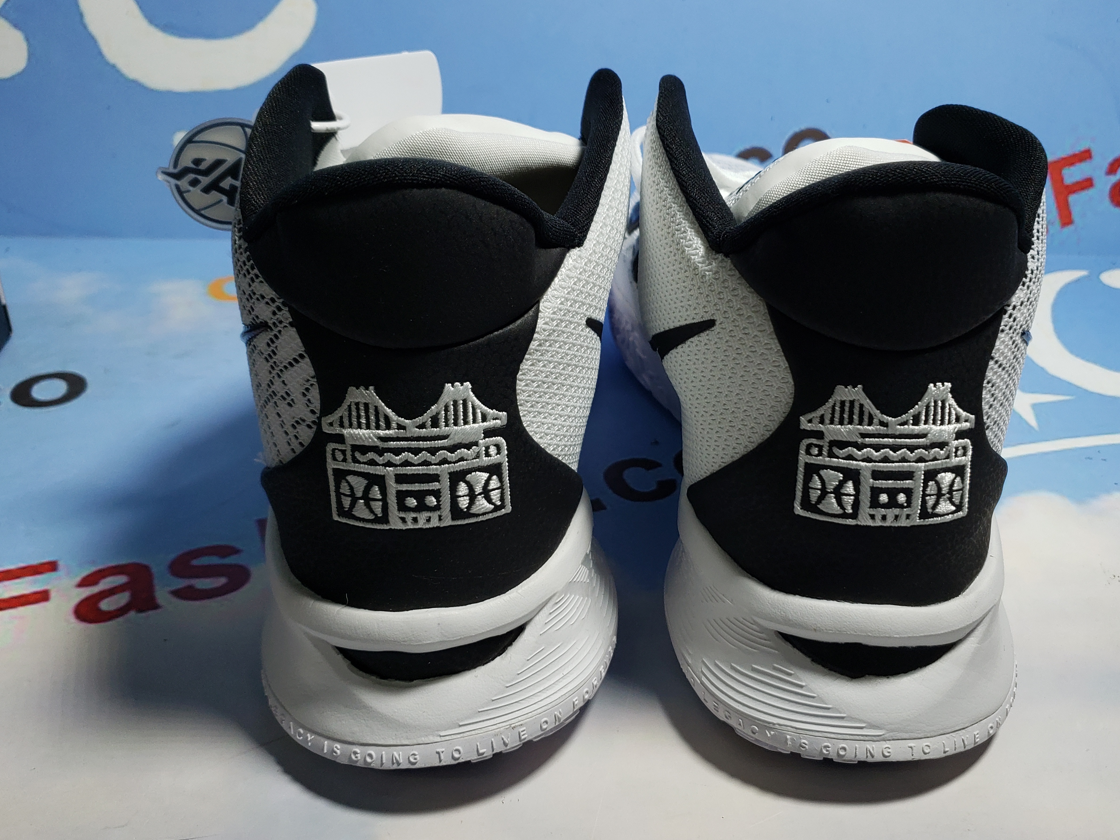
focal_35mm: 33
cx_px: 632
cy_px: 446
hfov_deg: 55.2
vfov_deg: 42.9
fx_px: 1068
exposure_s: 1/393
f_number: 1.5
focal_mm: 4.3
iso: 50
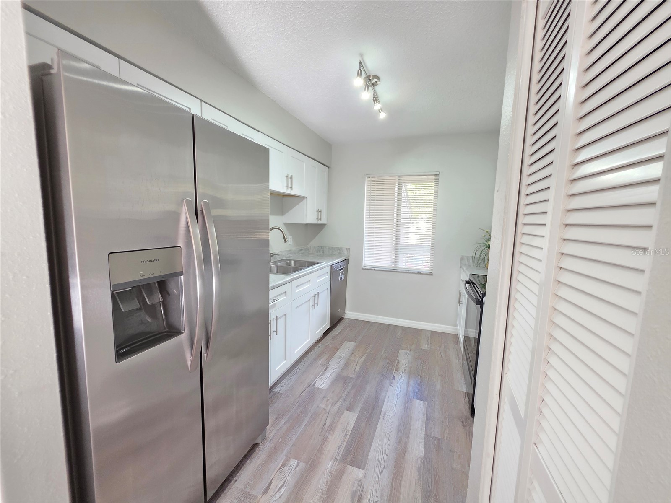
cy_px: 252
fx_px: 252
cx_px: 336
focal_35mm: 13
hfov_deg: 106.2
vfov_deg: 89.9
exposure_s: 1/60
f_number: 1.9
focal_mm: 2.2
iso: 320
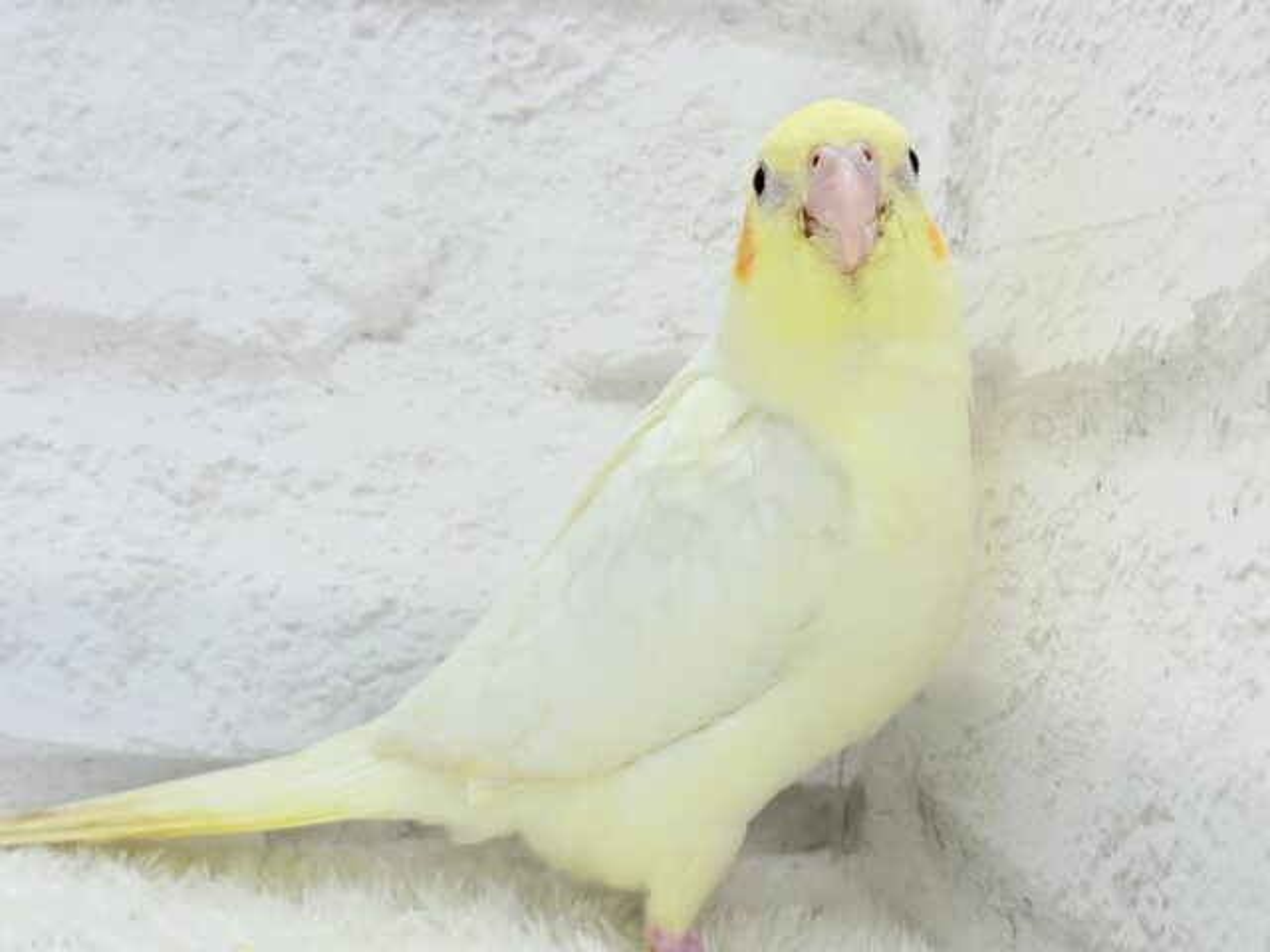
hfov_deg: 36.8
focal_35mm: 52
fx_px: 1908
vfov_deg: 28.0
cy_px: 476
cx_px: 635
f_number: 1.6
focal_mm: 5.96
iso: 64
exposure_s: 1/100
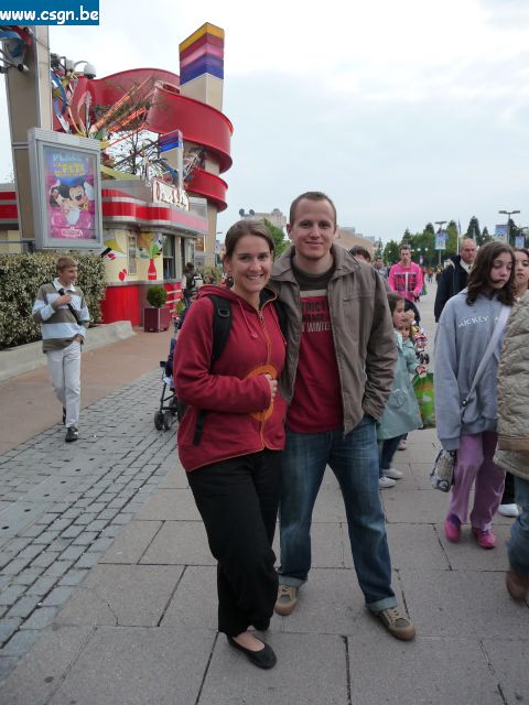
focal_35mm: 28
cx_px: 264
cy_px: 352
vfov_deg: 63.4
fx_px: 571
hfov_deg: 49.7
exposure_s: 1/60
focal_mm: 4.7
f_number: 3.3
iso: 160
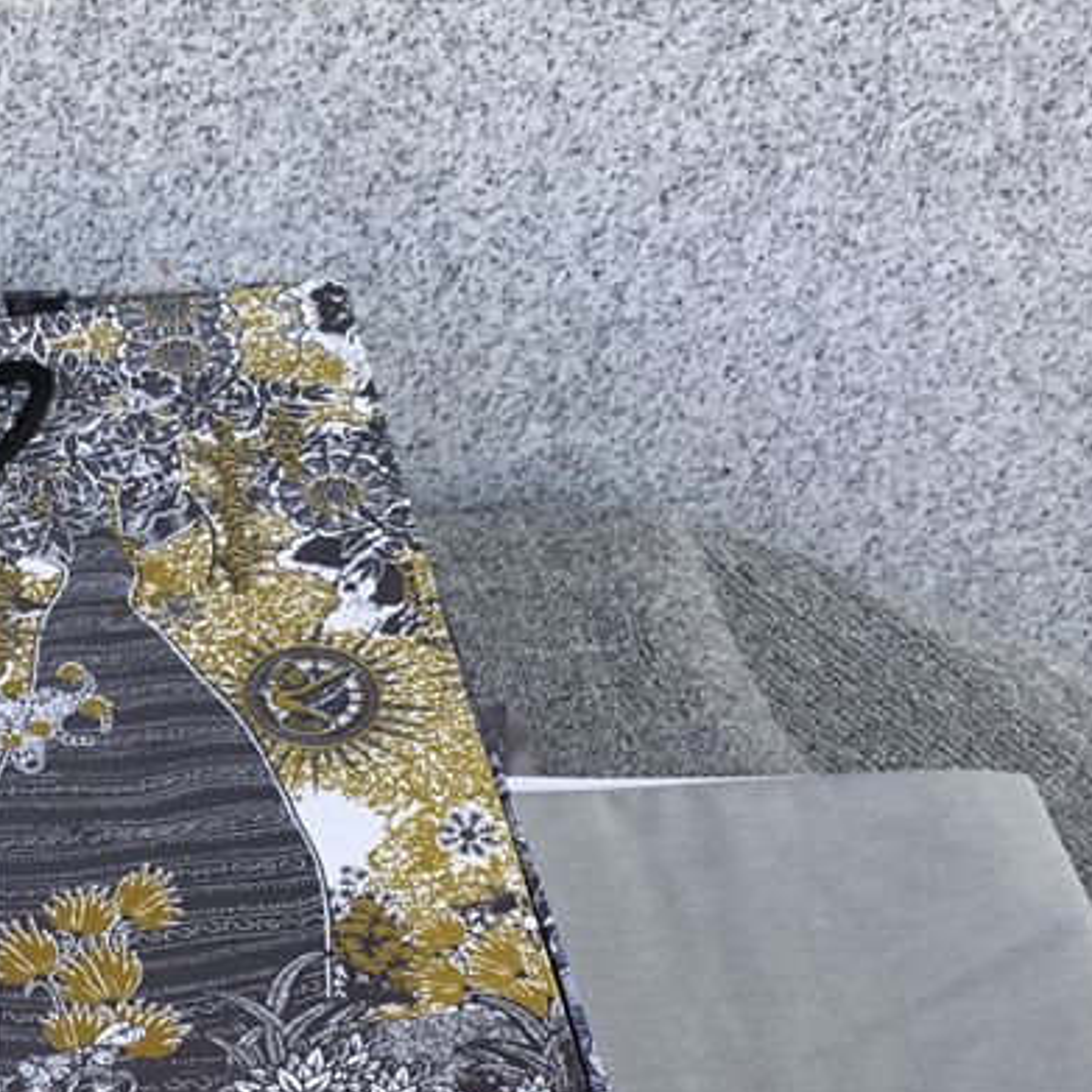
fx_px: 2248
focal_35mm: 63
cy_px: 934
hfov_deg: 26.2
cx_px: 61
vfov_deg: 26.6
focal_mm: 3.3
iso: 25
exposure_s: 1/105
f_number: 2.4
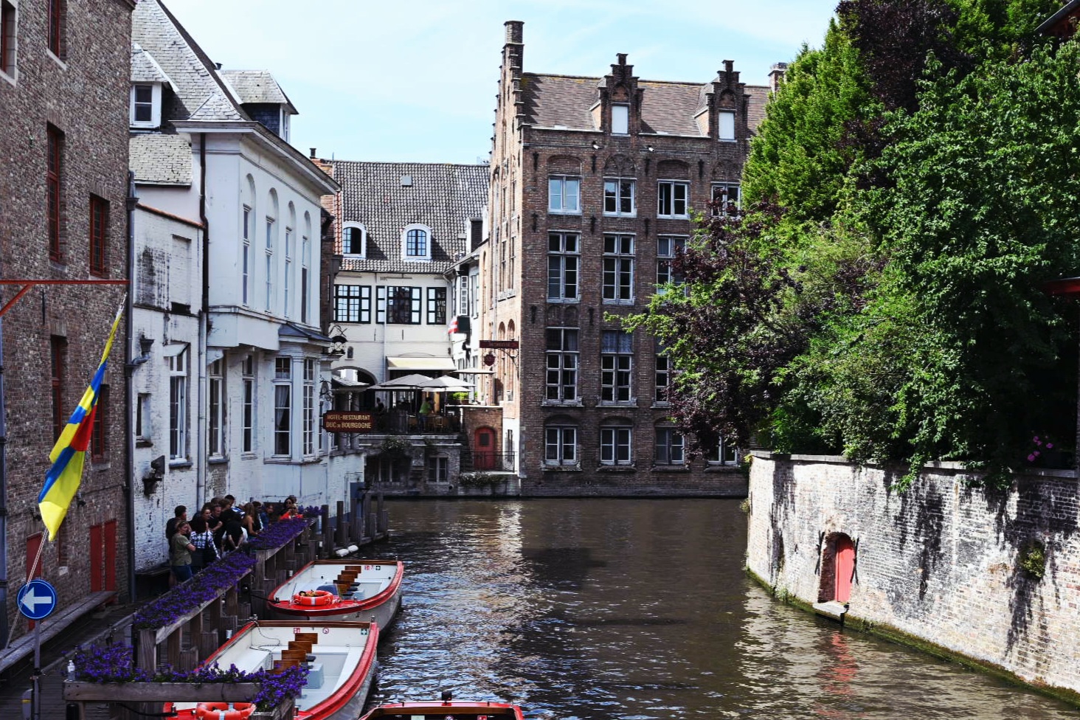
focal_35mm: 47
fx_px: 1410
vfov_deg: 28.6
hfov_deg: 41.9
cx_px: 540
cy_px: 360
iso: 400
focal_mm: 47
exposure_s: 1/400
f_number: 10
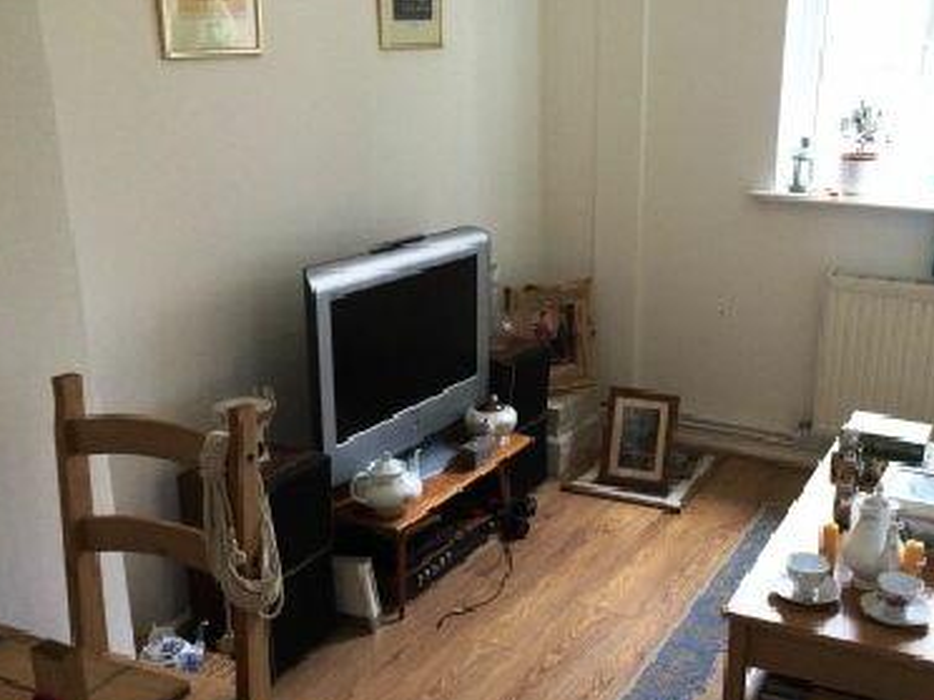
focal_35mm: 39
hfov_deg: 47.3
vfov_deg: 36.7
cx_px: 603
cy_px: 405
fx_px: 1052
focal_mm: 4.15
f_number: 2.2
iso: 320
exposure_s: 1/33
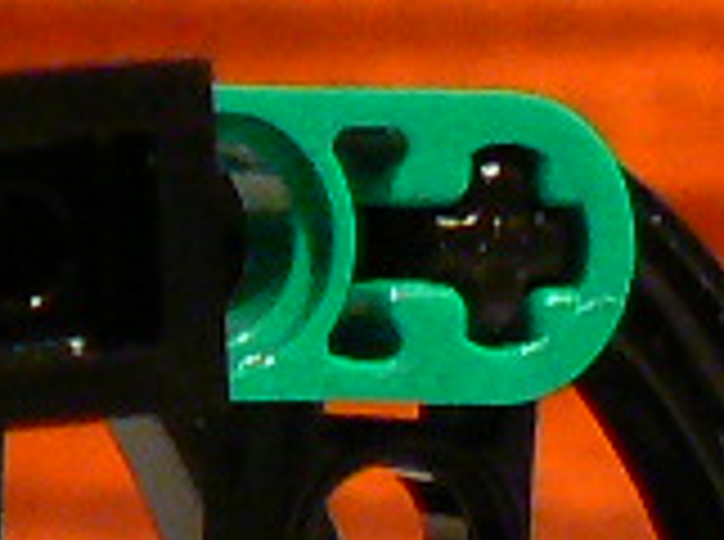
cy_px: 1840
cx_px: -274
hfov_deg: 6.8
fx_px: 5989
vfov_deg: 4.8
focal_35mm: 287
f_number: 2.8
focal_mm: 6
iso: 200
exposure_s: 1/20
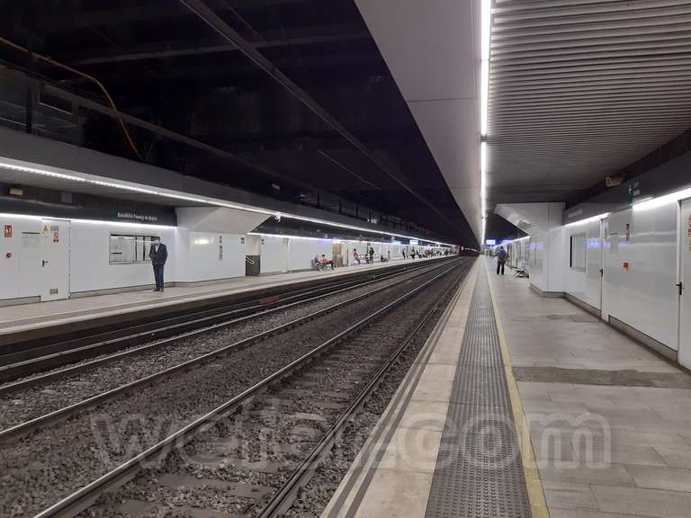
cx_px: 346
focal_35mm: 26
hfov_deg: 67.3
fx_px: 519
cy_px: 259
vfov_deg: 53.1
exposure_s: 1/33
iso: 250
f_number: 1.7
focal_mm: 3.92
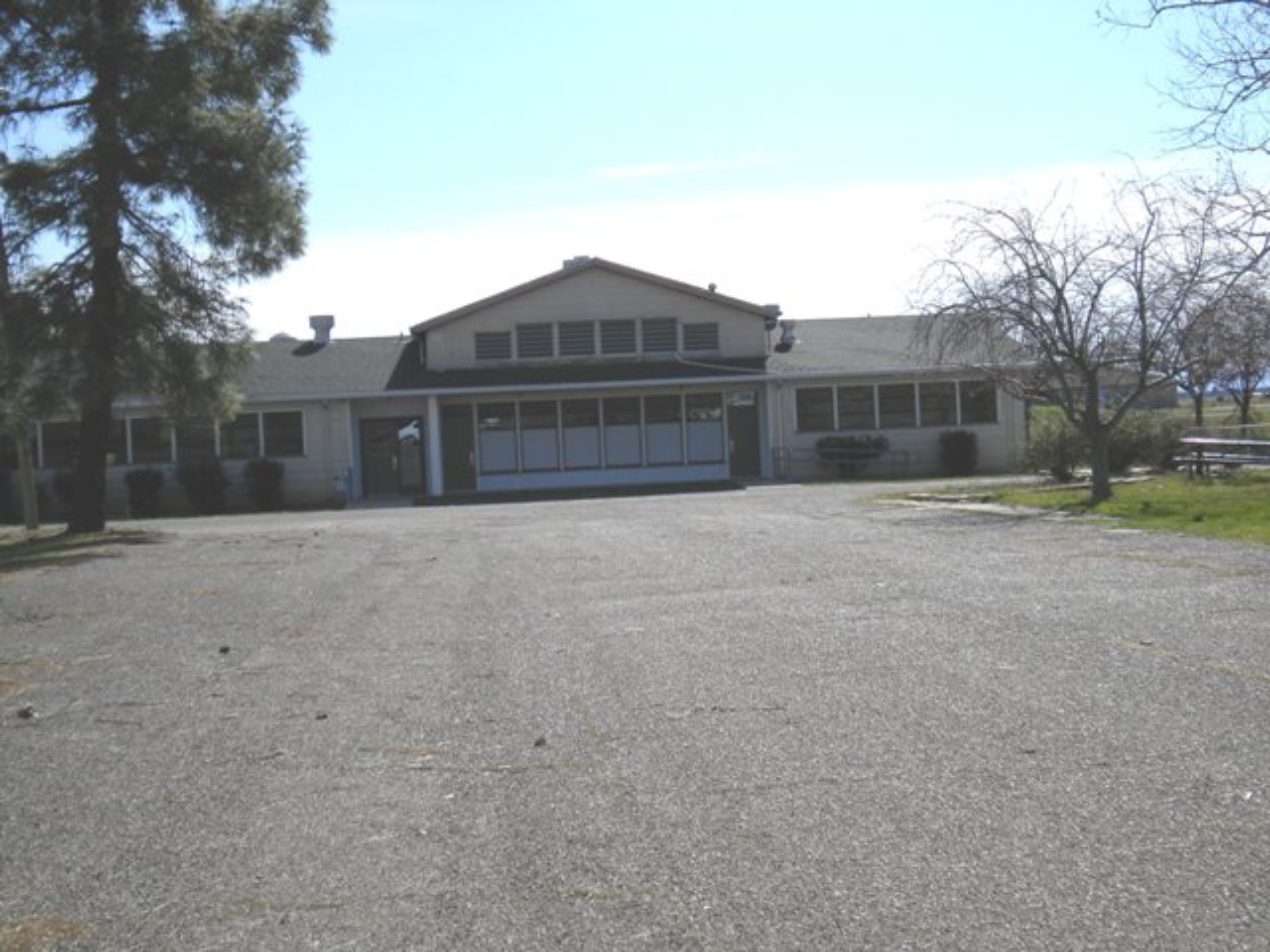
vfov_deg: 28.0
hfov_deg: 36.8
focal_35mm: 52
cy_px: 476
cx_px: 635
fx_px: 1908
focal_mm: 9.3
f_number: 5.6
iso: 80
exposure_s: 1/813
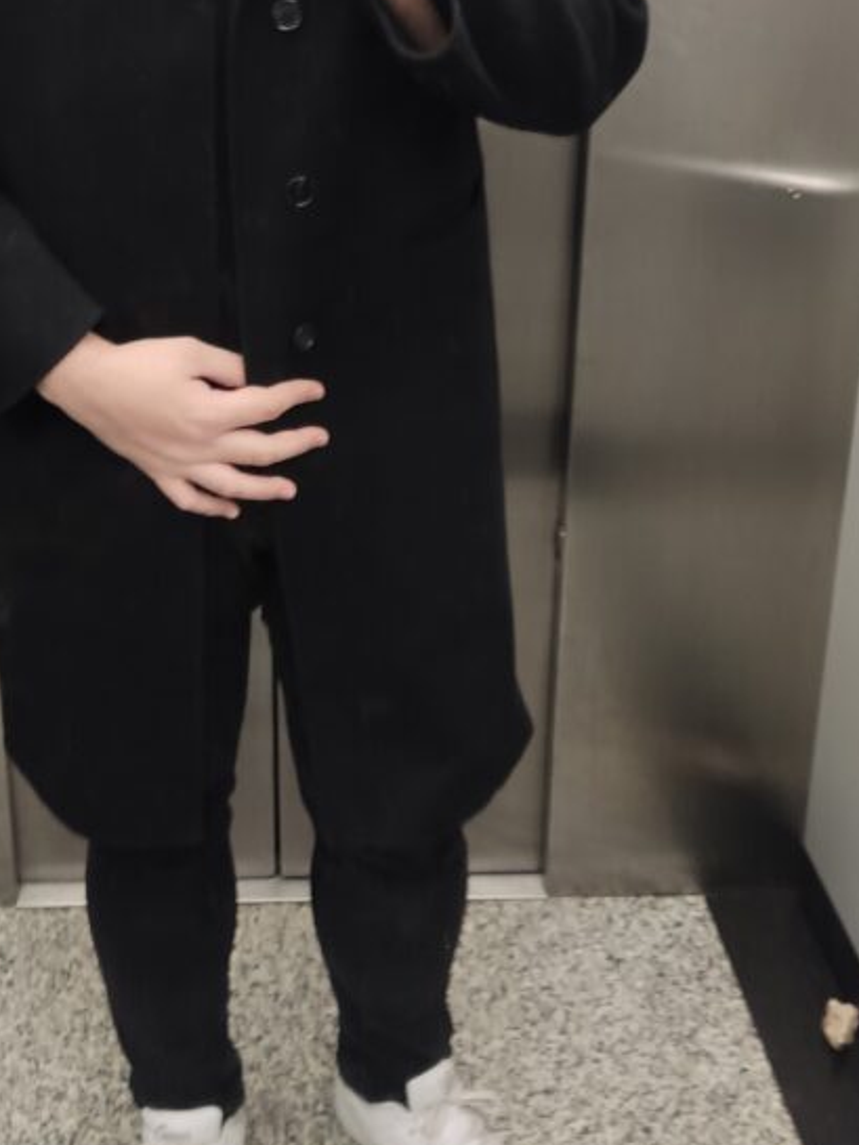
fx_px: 1554
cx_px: 168
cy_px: 235
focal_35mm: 47
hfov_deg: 30.1
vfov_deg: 38.9
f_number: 1.79
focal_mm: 4.71
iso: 253
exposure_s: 1/33
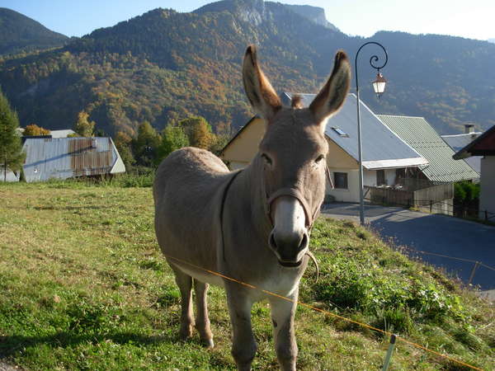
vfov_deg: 37.7
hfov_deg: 49.0
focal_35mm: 38
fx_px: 543
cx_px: 248
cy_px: 186
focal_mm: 6.3
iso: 79
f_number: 2.9
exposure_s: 1/575
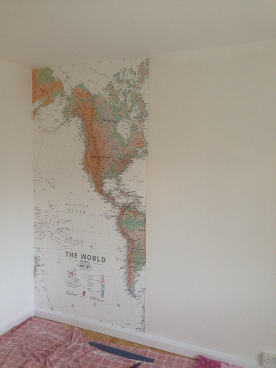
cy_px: 184
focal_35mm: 33
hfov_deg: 42.9
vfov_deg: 55.4
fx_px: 351
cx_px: 138
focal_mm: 4.12
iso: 64
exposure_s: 1/40
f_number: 2.4
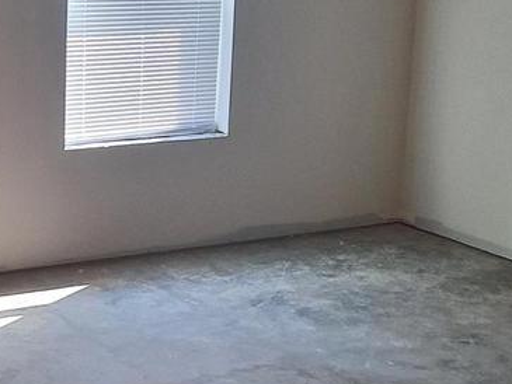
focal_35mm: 74
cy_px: 151
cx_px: 42
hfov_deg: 25.4
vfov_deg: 19.9
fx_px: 1095
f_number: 2
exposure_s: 1/60
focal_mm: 4.6
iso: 80
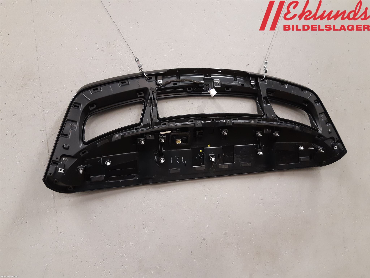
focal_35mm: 26
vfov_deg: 53.1
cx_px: 185
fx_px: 278
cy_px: 139
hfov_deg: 67.3
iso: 250
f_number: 1.7
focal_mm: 3.93
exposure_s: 1/50
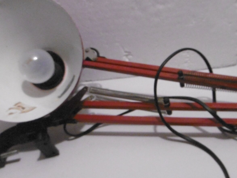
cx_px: 152
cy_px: 104
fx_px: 288
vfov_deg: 34.3
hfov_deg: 44.3
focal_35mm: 42
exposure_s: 1/50
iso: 800
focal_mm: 4.3
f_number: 3.1
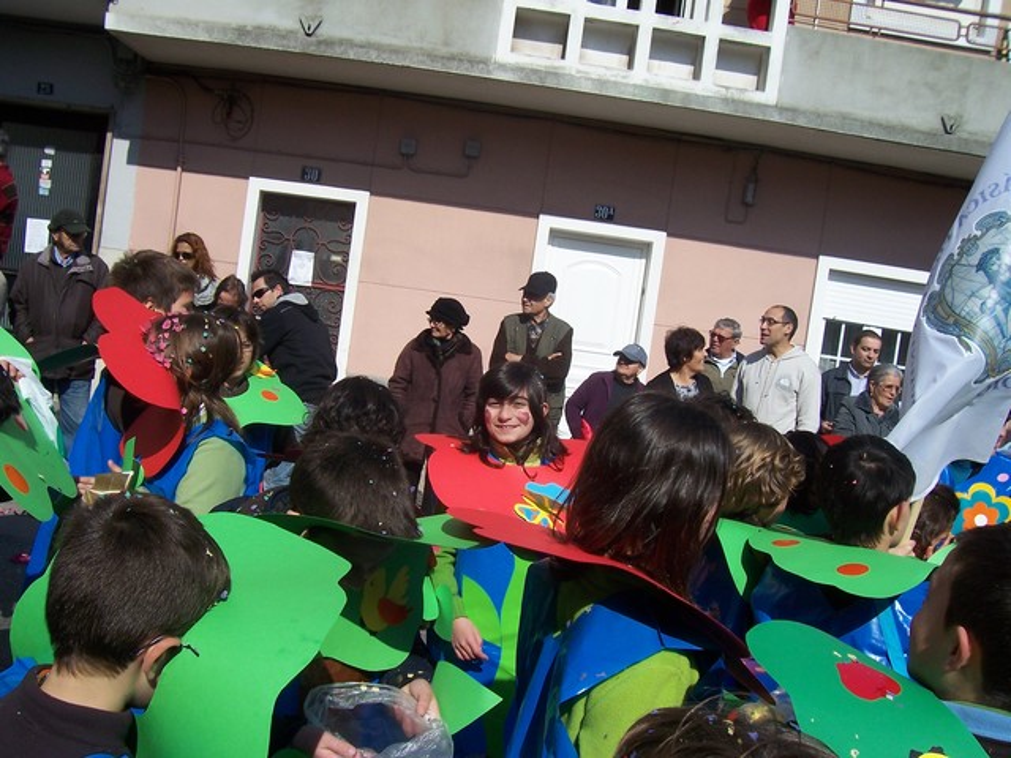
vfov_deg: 41.8
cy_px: 379
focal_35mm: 34
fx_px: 993
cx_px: 506
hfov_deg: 54.0
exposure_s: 1/750
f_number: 5.6
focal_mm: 5.6
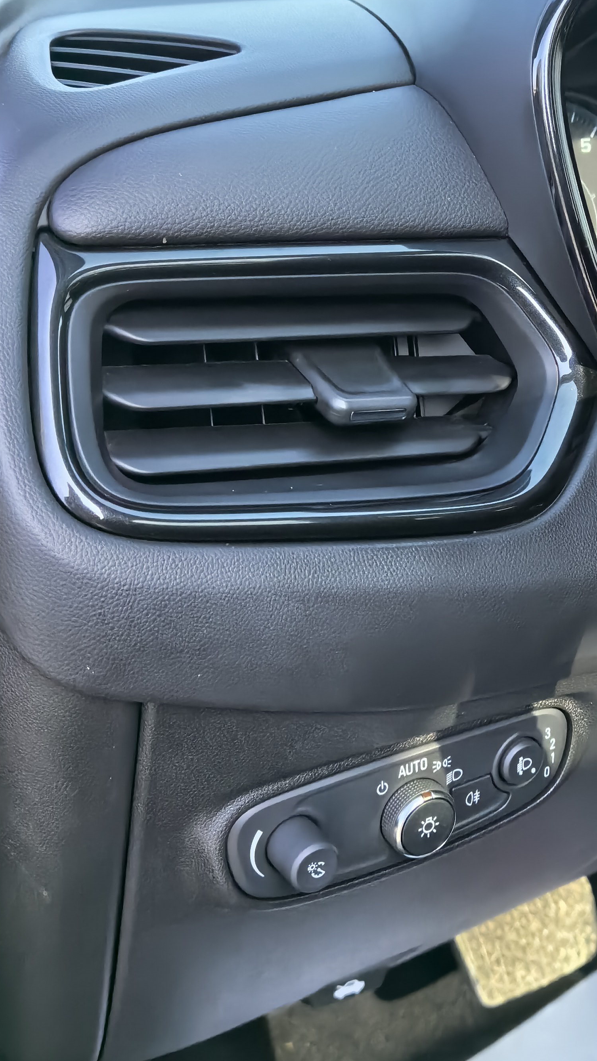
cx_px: 496
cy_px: 476
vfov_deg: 45.4
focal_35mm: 45
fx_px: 1266
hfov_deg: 26.0
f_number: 1.8
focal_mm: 5.35
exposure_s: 1/1938
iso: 125
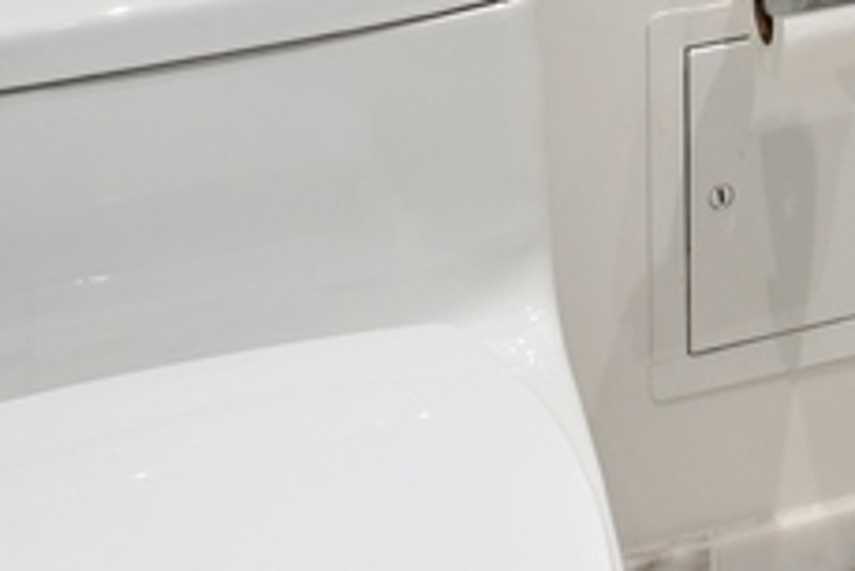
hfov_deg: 15.9
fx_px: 2852
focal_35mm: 120
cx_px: 1217
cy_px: -1030
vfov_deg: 9.5
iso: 100
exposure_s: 1/6
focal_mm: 17
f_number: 10
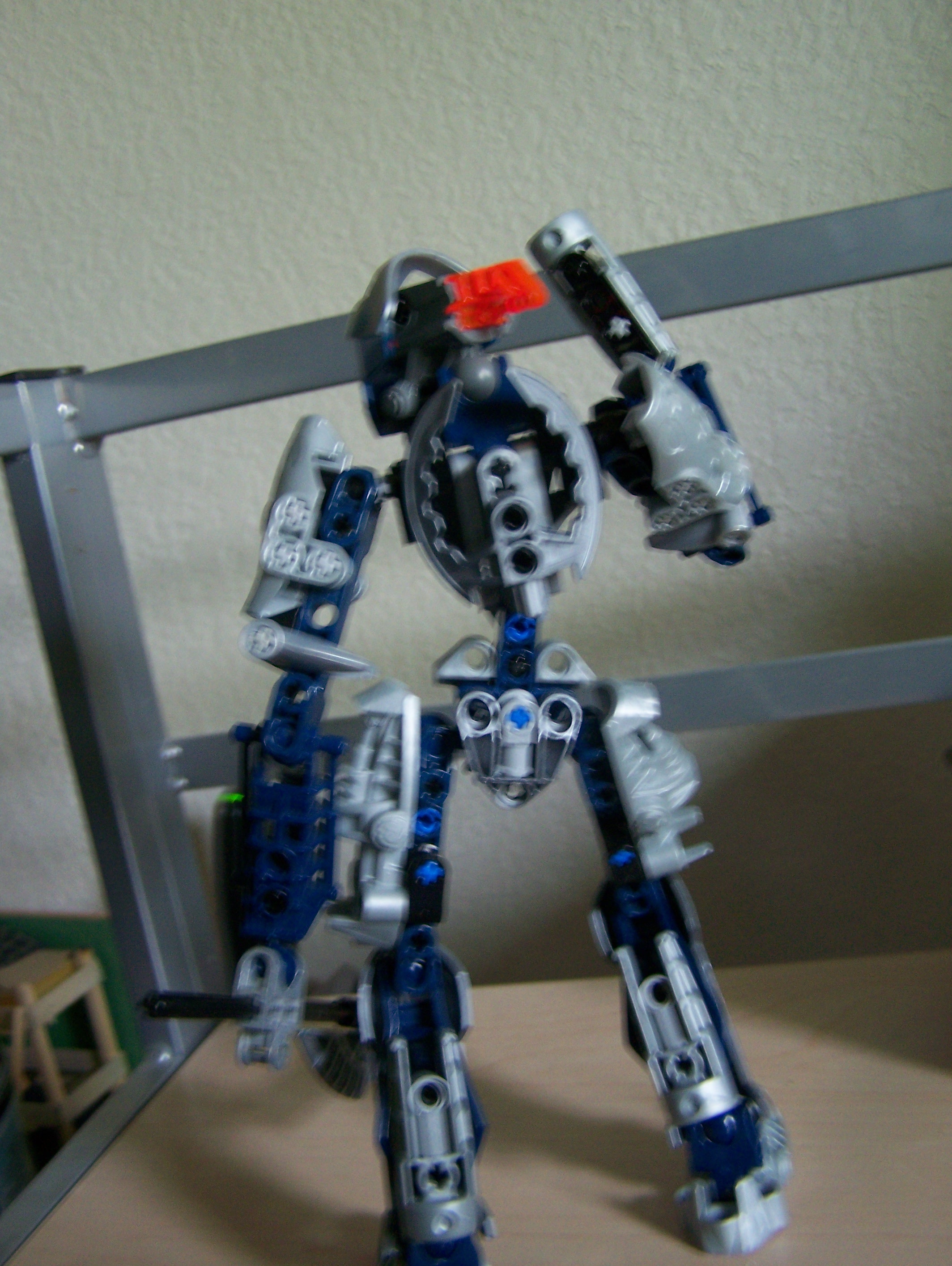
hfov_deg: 37.8
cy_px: 633
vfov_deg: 48.9
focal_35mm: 38
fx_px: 1392
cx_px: 476
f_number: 2.8
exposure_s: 1/8
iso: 160
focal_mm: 6.3
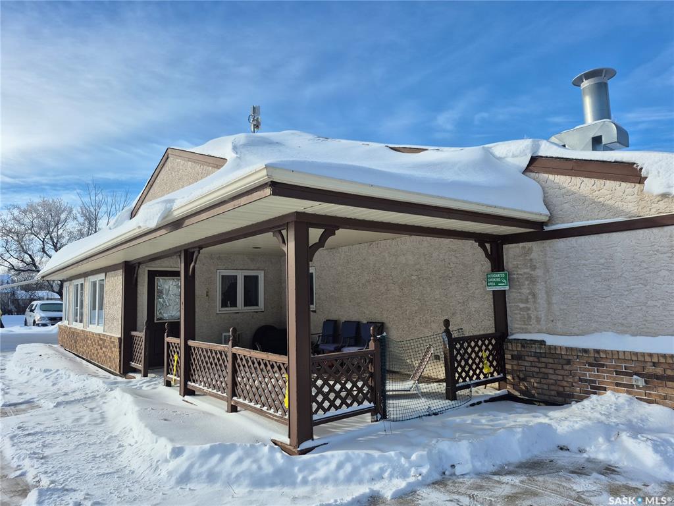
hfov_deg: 73.9
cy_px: 253
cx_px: 337
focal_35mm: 23
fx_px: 448
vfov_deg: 58.9
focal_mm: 5.4
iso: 25
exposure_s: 1/1736
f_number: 1.8
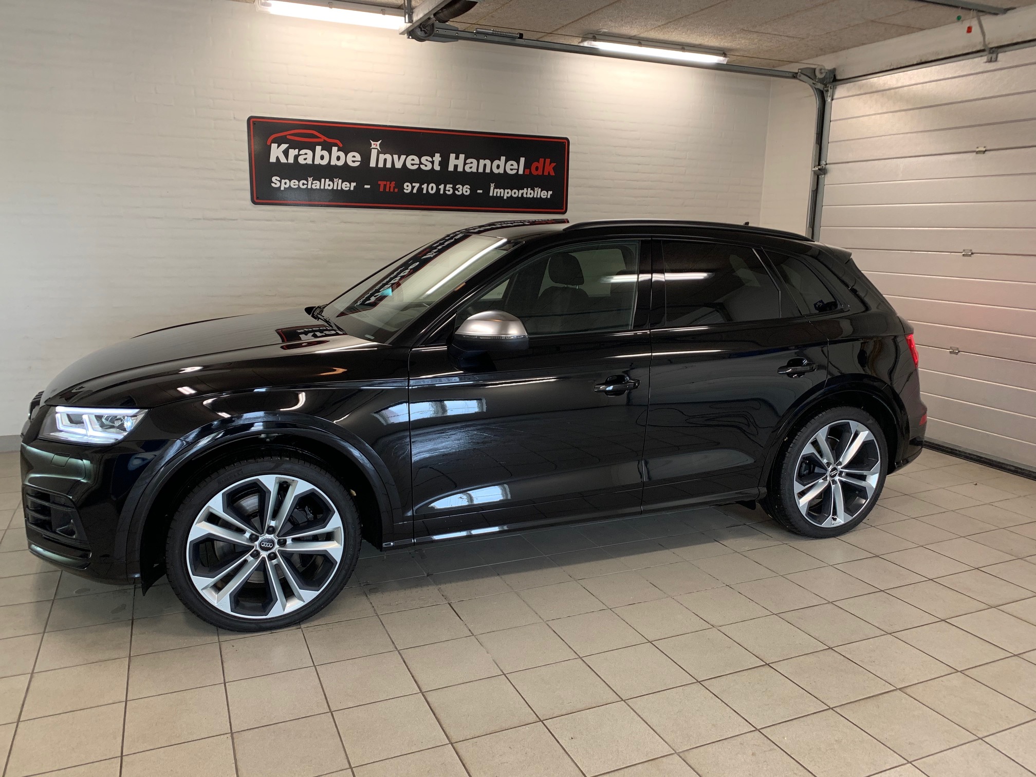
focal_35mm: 26
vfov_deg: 53.1
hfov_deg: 67.3
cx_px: 518
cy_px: 388
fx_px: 778
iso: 64
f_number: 1.8
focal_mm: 4.25
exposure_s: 1/50
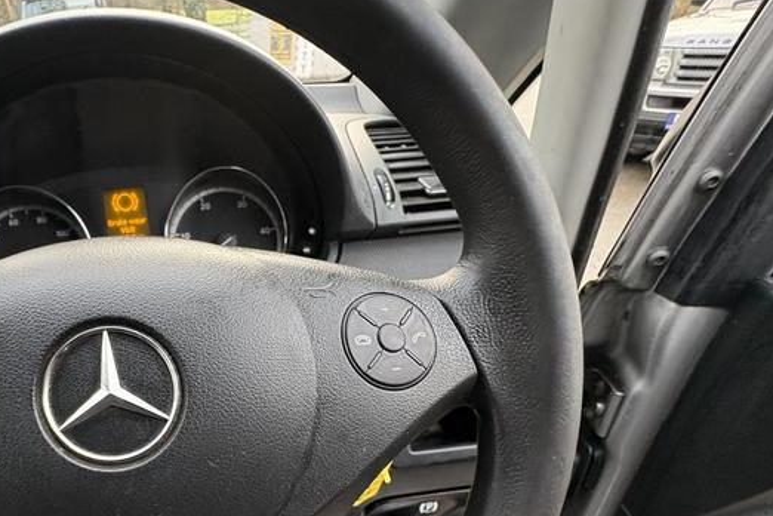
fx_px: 537
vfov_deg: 48.5
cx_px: 219
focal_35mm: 25
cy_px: 409
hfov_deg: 68.1
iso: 200
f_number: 2.2
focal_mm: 2.22
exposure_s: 1/94
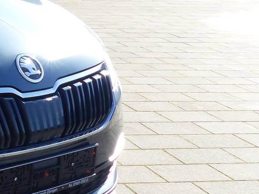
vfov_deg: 16.0
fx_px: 688
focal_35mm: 92
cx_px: -144
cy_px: 60
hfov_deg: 18.5
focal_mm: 4.5
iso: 100
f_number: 4
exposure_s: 1/320
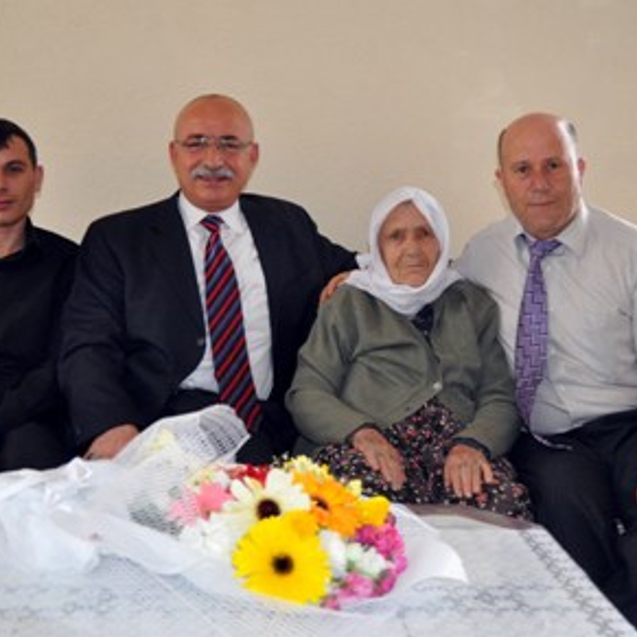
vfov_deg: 36.1
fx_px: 979
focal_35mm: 47
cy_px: 322
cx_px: 302
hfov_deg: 36.1
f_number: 3.8
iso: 800
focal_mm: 24
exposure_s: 1/60
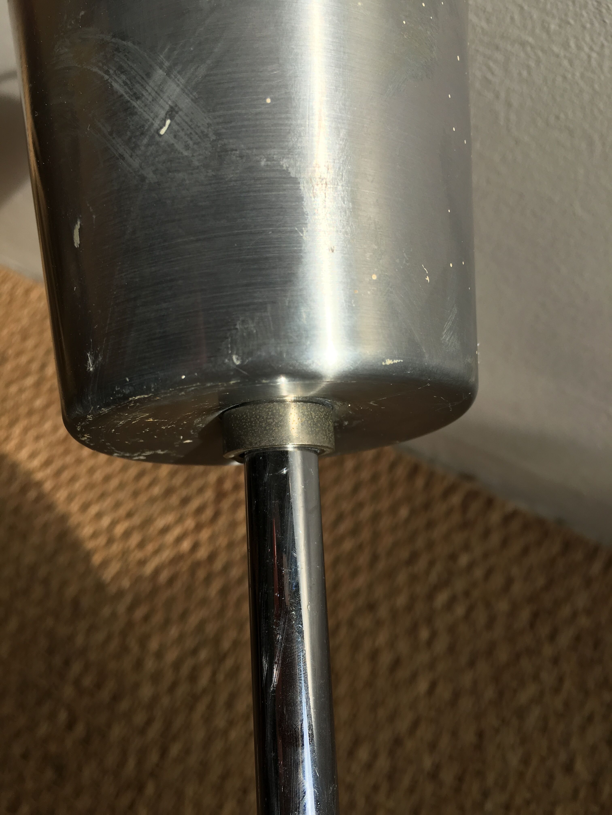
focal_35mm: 29
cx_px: 306
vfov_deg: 61.7
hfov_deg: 48.2
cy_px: 408
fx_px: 684
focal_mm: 4.15
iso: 25
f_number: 2.2
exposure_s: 1/1637
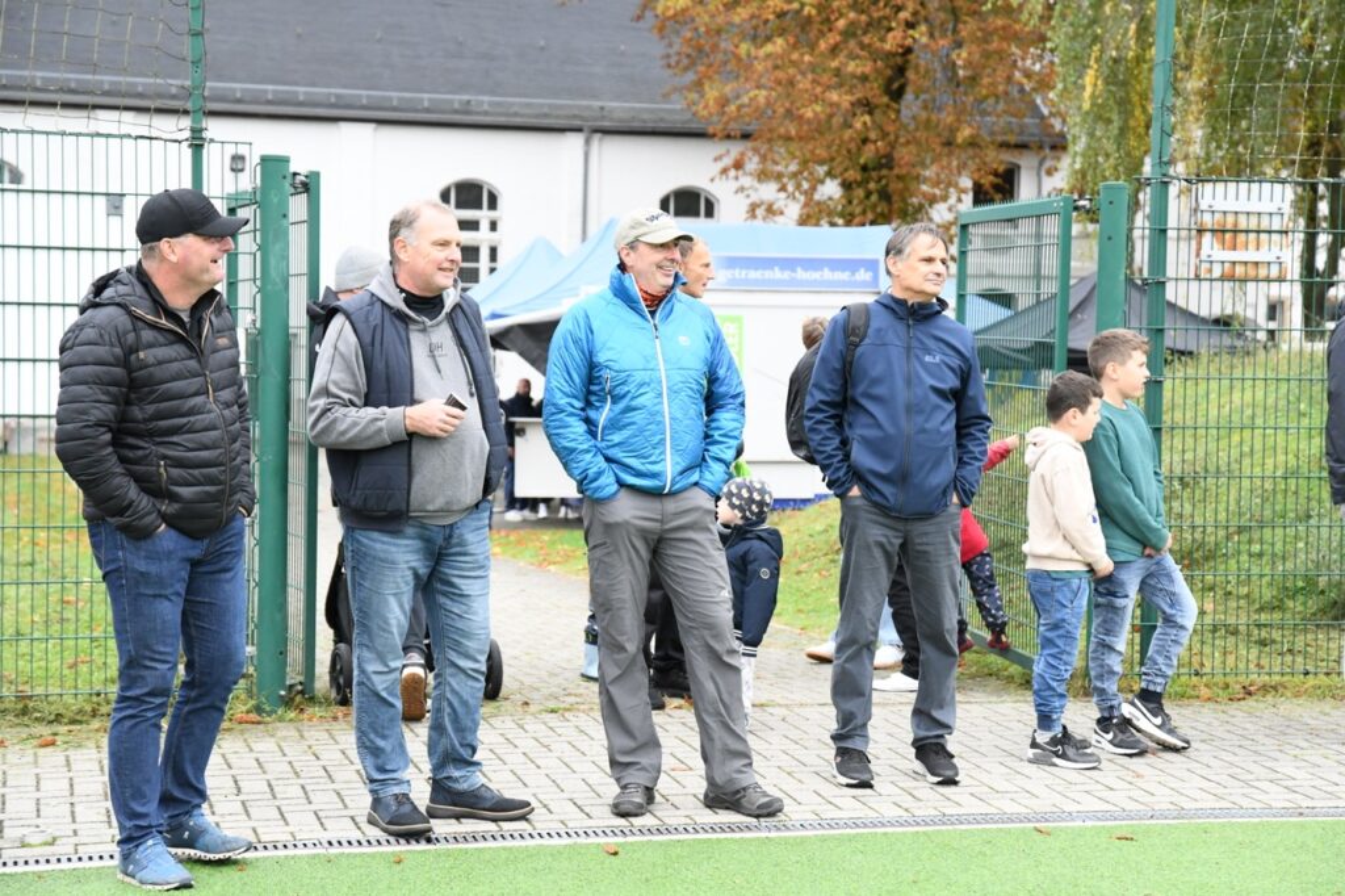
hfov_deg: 28.9
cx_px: 672
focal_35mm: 70
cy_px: 448
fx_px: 2614
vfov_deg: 19.4
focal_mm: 70
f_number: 4.5
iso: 6400
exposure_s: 1/2000
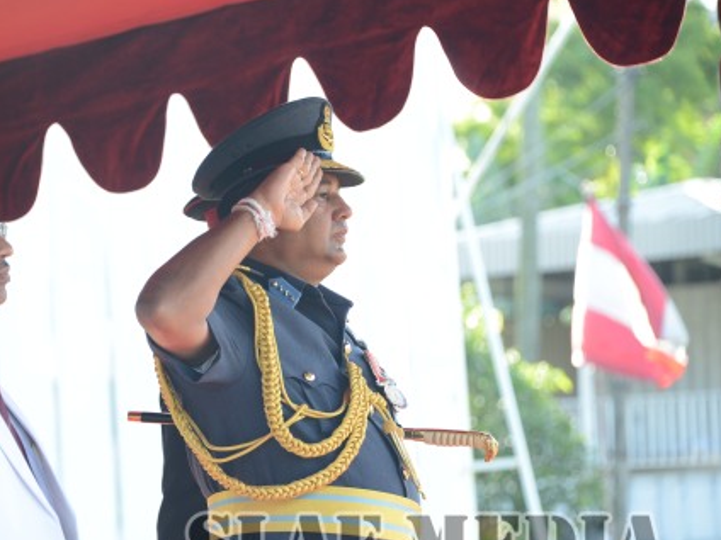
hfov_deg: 10.0
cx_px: 232
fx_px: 4103
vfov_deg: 7.5
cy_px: 306
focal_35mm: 197
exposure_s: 1/125
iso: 400
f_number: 5.6
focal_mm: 145
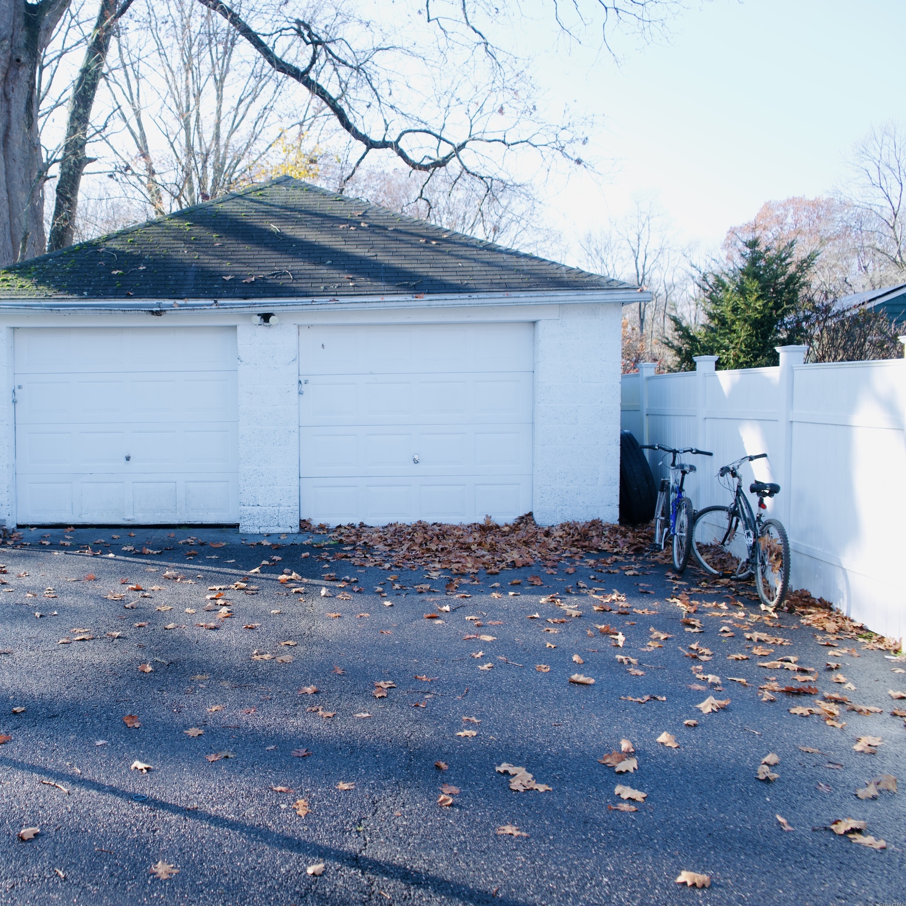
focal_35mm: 36
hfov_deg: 44.9
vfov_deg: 46.0
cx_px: 261
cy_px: 453
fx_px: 1066
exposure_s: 1/200
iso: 100
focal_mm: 28
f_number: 4
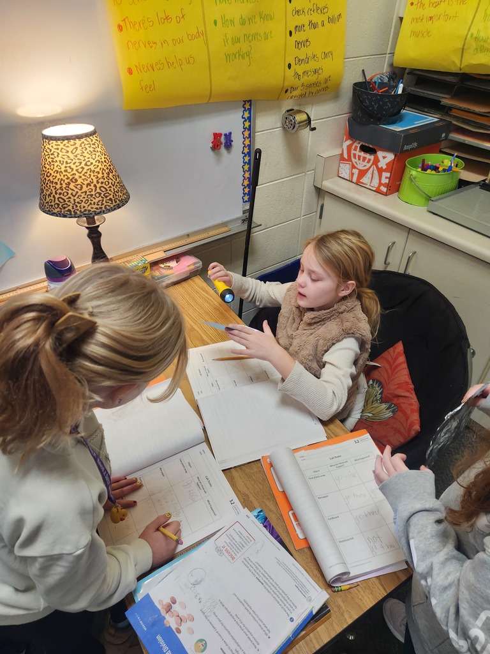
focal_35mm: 23
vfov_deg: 73.9
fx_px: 434
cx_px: 245
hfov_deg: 58.9
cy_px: 327
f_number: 1.8
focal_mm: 5.4
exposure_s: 1/120
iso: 200
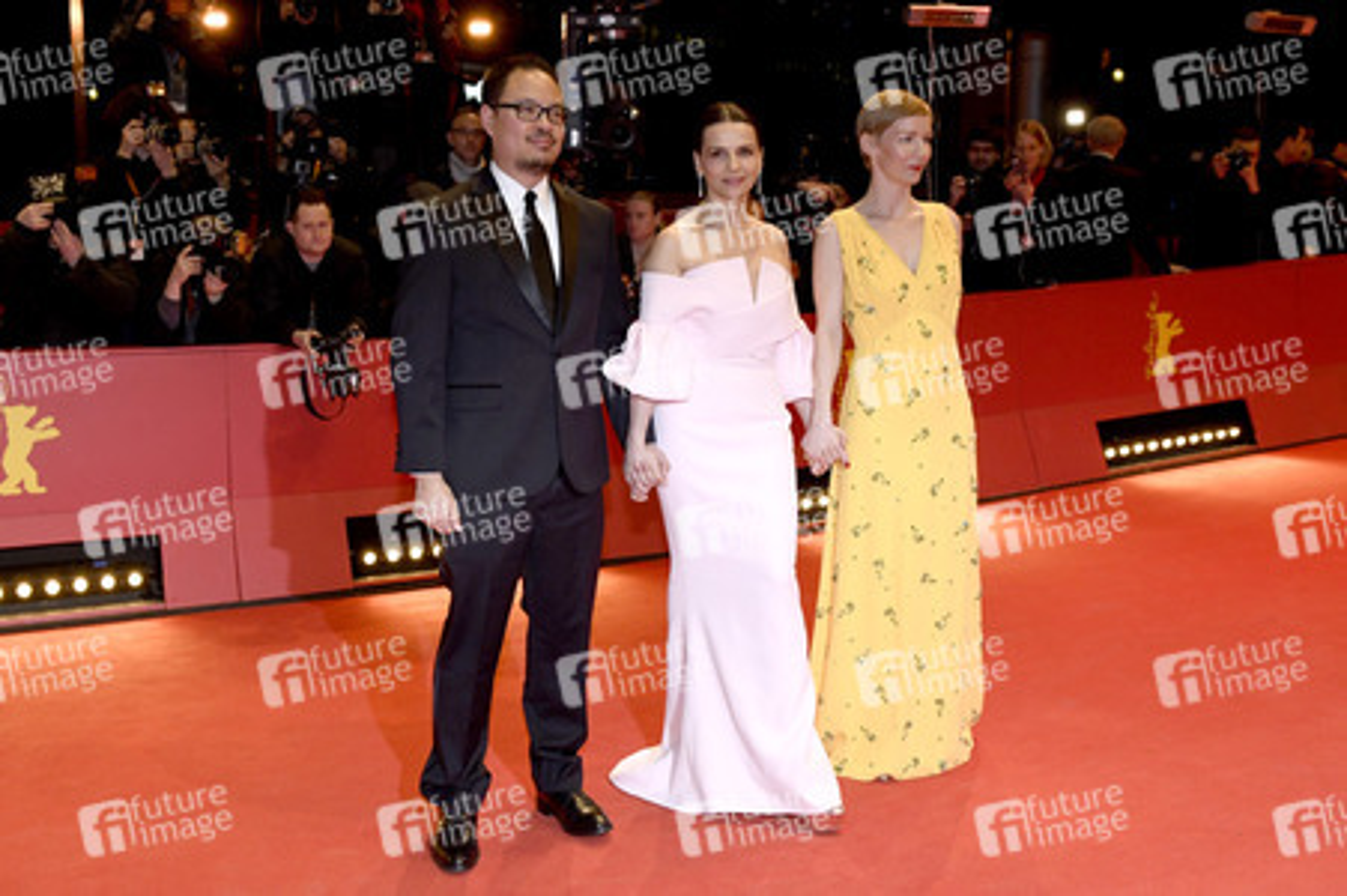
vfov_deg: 38.8
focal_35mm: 34
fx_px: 1271
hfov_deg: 55.8
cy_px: 448
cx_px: 674
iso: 1250
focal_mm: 23
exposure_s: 1/400
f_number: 5
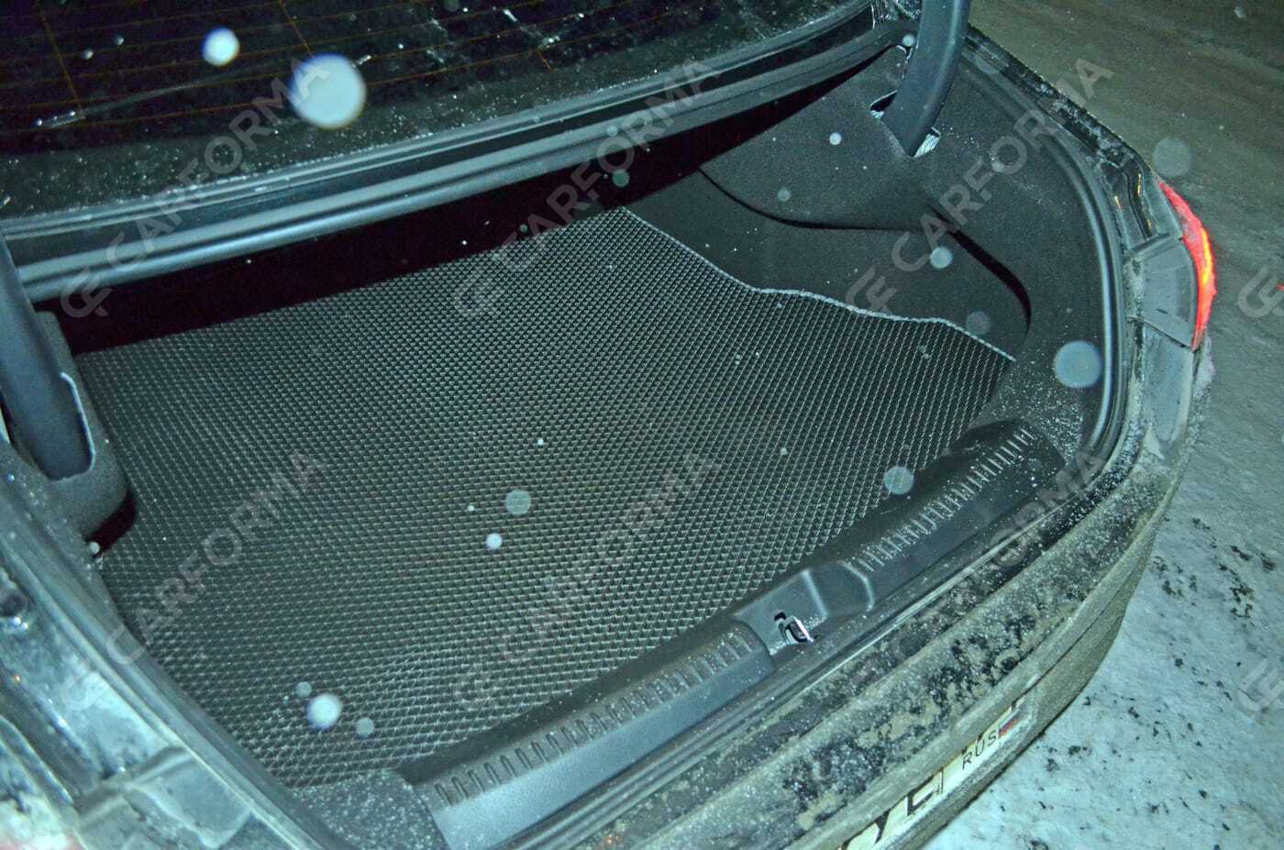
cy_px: 425
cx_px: 642
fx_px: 961
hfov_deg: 67.5
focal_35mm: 27
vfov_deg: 47.7
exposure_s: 1/60
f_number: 3.5
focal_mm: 18
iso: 3200
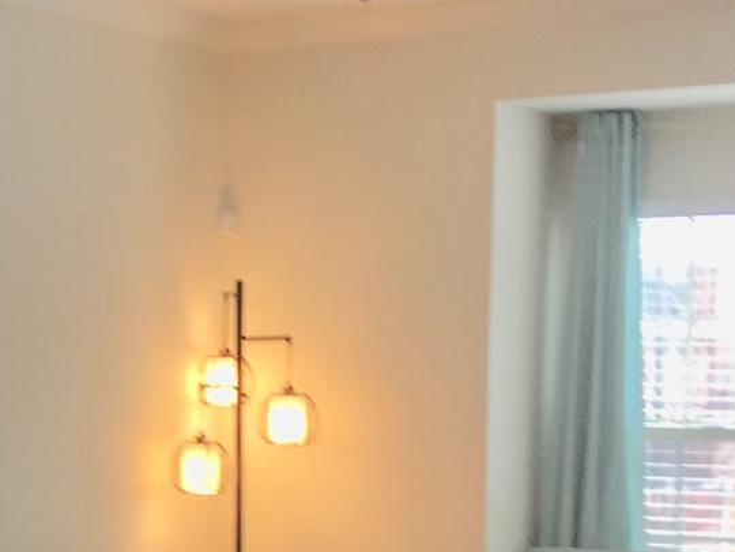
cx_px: -229
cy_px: 446
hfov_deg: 16.8
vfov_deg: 13.4
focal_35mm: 110
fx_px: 2336
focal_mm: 4.15
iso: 32
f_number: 2.2
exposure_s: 1/40
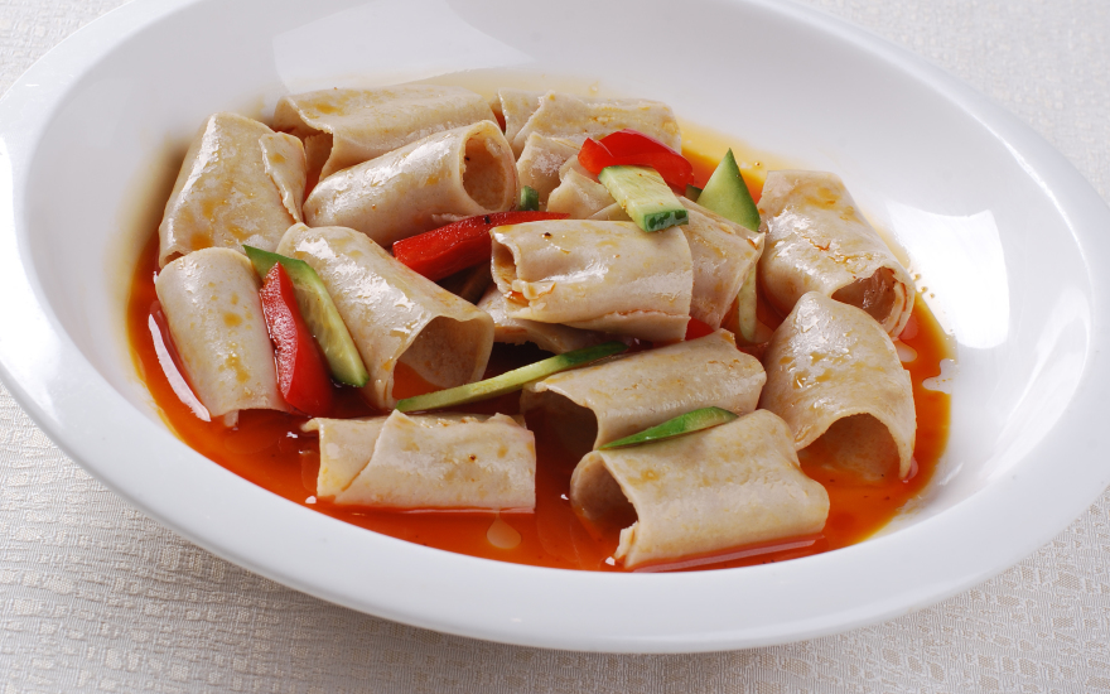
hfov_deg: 23.3
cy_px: 311
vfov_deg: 14.7
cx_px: 558
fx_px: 2692
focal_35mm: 89
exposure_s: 1/125
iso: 100
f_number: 14
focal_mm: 50
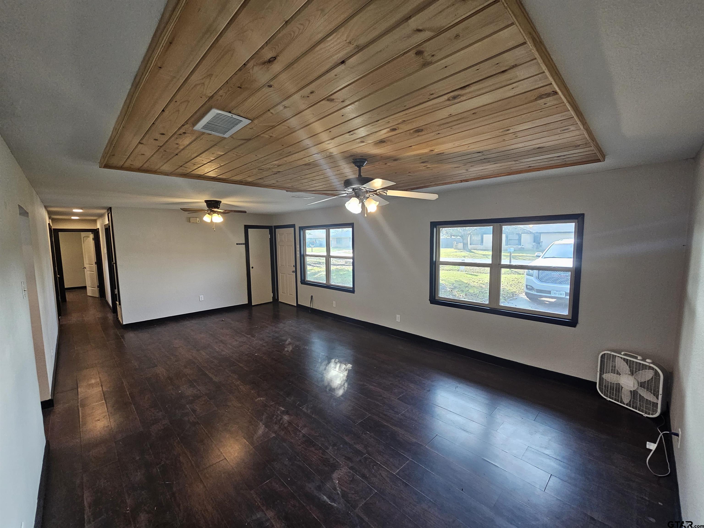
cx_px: 352
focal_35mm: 13
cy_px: 264
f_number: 2.2
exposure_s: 1/77.4
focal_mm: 2.2
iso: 200
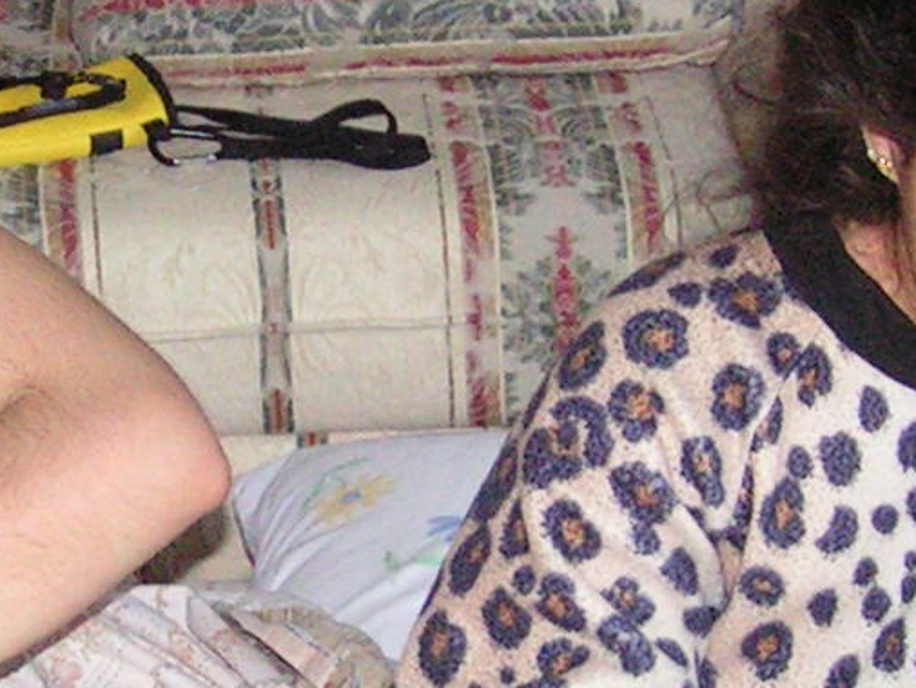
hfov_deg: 11.5
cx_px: 234
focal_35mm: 171
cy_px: 419
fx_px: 4526
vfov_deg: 8.7
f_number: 2.8
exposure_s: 1/40
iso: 200
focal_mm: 6.3
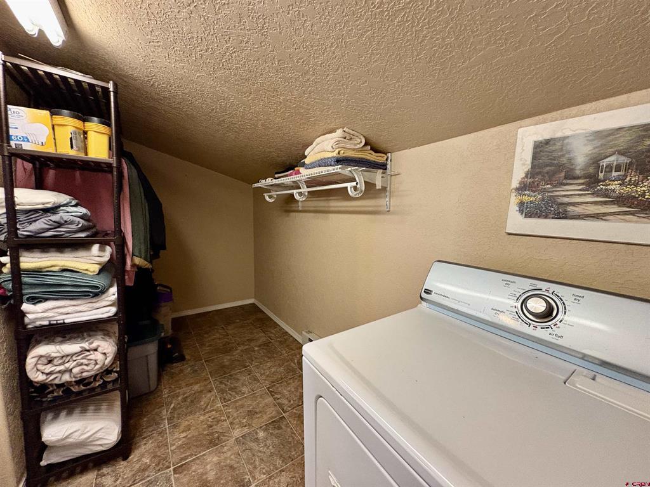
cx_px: 325
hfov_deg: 102.1
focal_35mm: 14
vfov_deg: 85.7
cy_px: 244
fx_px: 263
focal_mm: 2.22
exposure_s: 1/60
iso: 500
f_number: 2.2
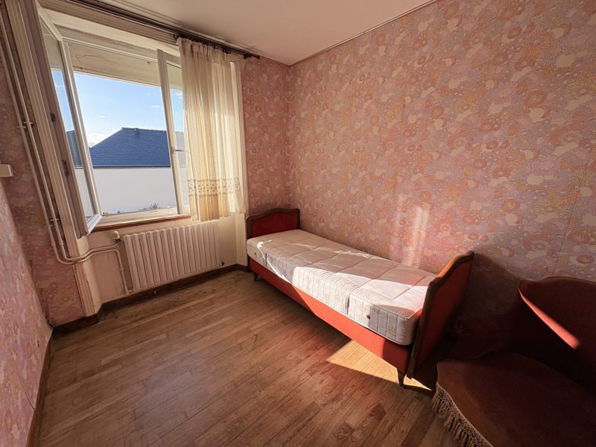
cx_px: 298
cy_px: 224
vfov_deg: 85.7
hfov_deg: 102.1
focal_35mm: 14
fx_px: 241
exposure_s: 1/440
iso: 40
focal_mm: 2.22
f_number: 2.2
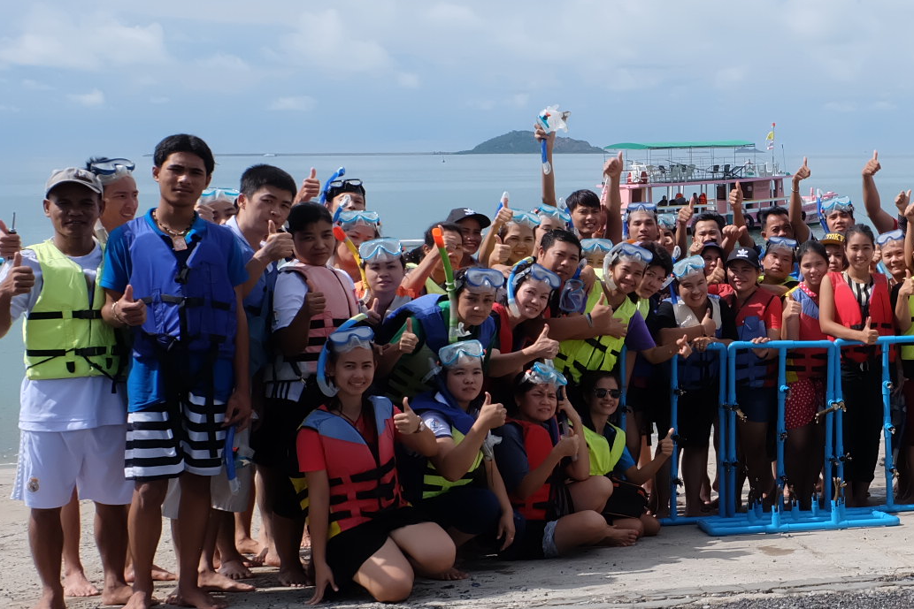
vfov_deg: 23.4
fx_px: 1473
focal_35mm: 58
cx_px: 897
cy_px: 306
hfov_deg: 32.0
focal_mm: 16
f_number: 11
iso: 400
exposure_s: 1/420
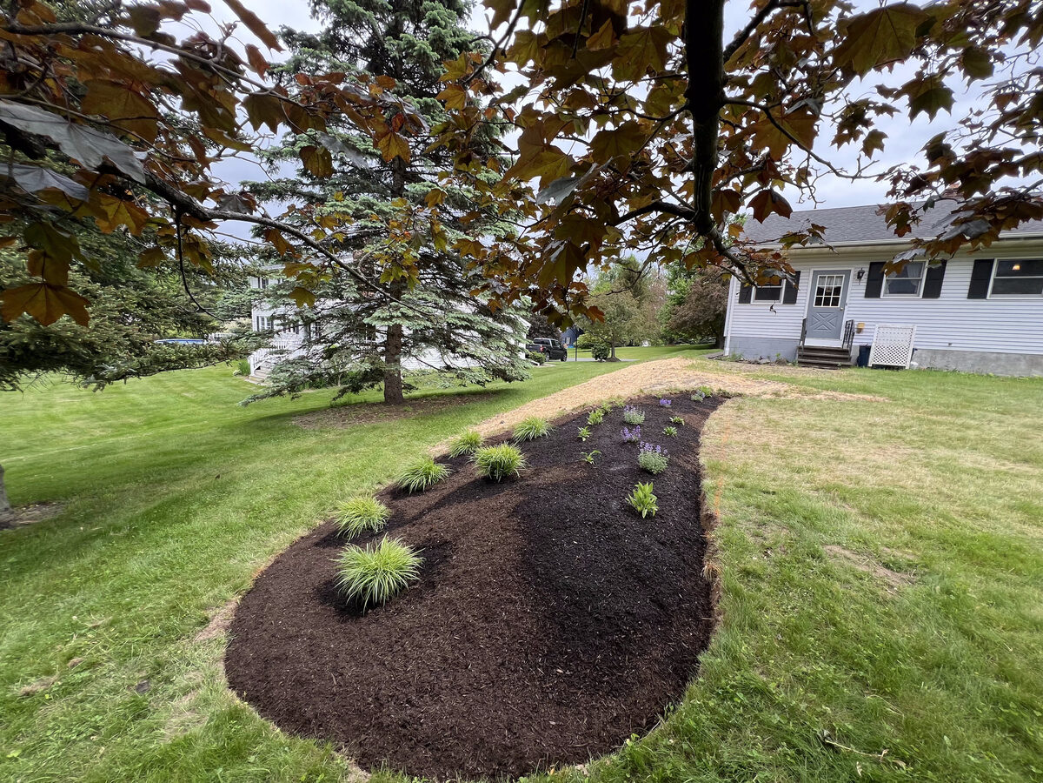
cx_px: 522
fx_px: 392
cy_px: 392
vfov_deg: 89.9
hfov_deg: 106.2
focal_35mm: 13
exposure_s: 1/291
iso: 32
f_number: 1.8
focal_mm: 1.57
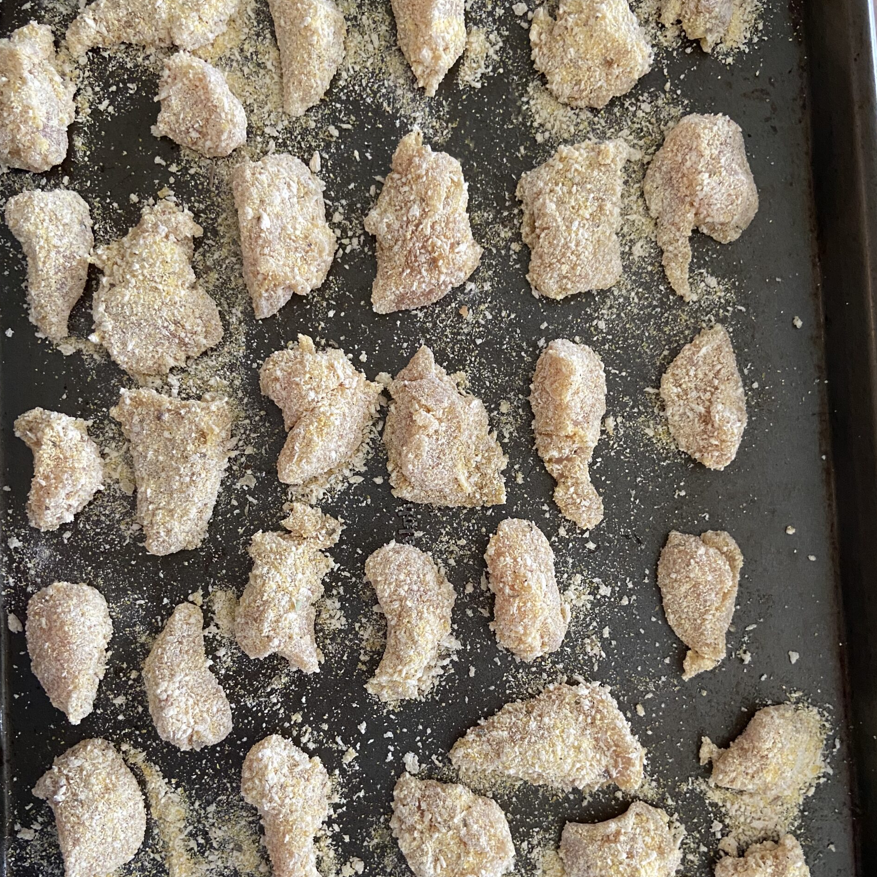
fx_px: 889
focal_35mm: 31
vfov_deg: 52.4
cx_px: 437
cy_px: 494
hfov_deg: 52.5
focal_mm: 4.25
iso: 400
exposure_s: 1/60
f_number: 1.8
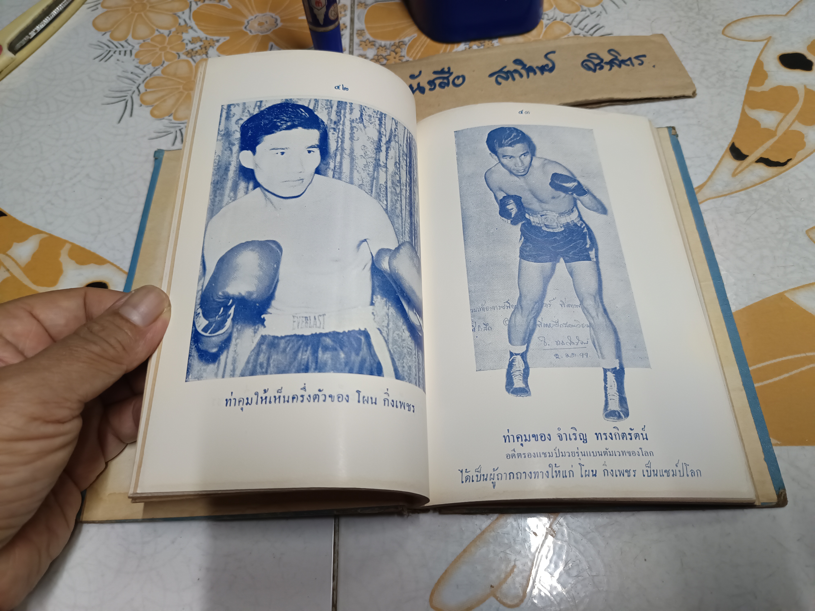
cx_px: 408
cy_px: 306
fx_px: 565
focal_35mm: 24
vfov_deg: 56.8
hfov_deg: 71.6
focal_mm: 5.31
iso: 1198
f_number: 1.7
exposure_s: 1/50
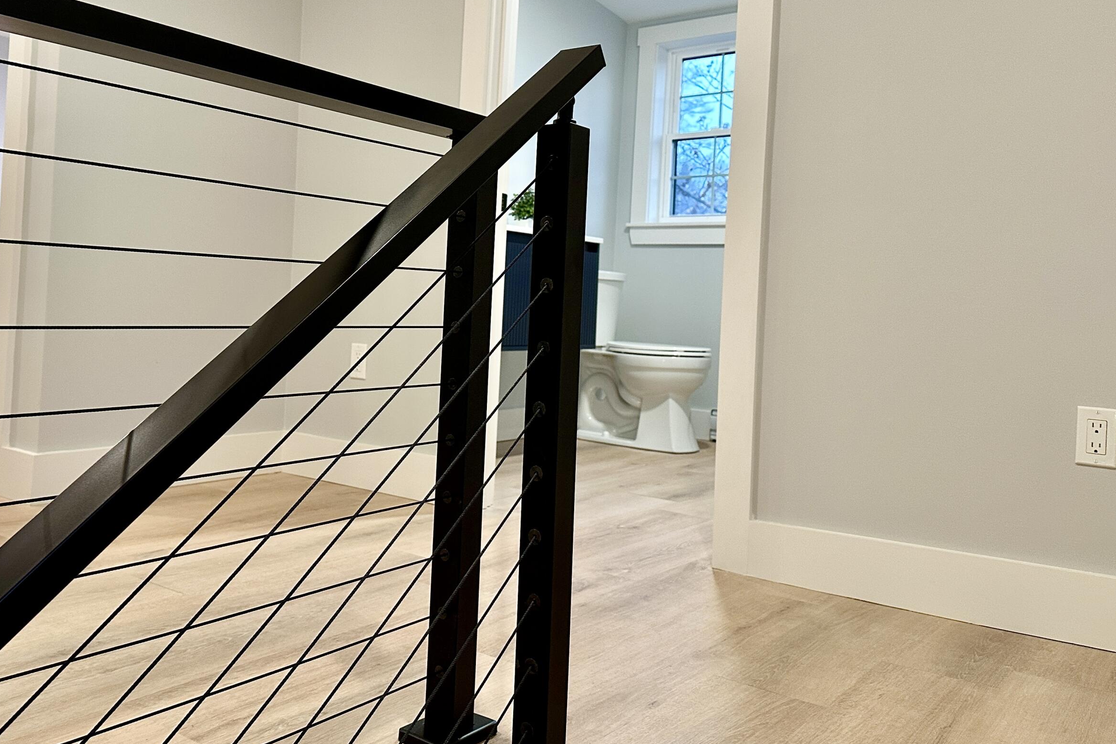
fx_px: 992
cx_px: 456
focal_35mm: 32
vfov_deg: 40.9
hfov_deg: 58.3
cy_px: 285
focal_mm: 6.86
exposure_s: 1/60
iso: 200
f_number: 1.78
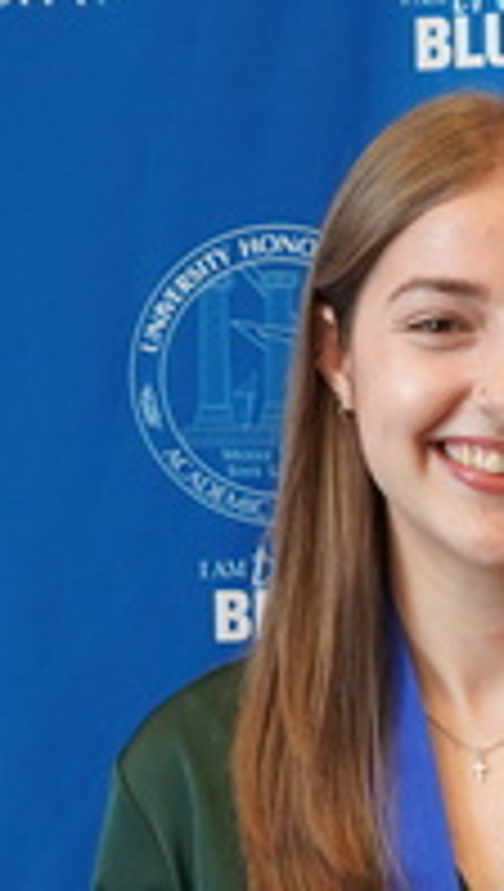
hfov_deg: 9.1
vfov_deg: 15.9
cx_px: 472
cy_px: 783
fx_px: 3146
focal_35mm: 133
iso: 1000
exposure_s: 1/160
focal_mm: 42
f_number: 4.5
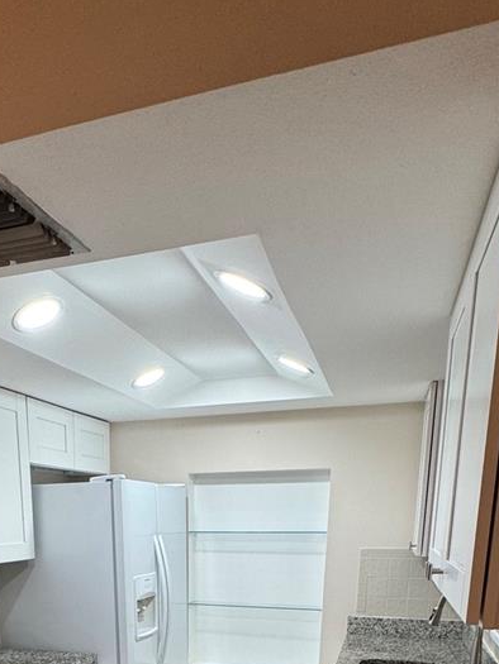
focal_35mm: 32
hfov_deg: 43.6
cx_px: 167
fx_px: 615
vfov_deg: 46.8
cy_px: 673
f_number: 2.2
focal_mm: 2.22
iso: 100
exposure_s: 1/120
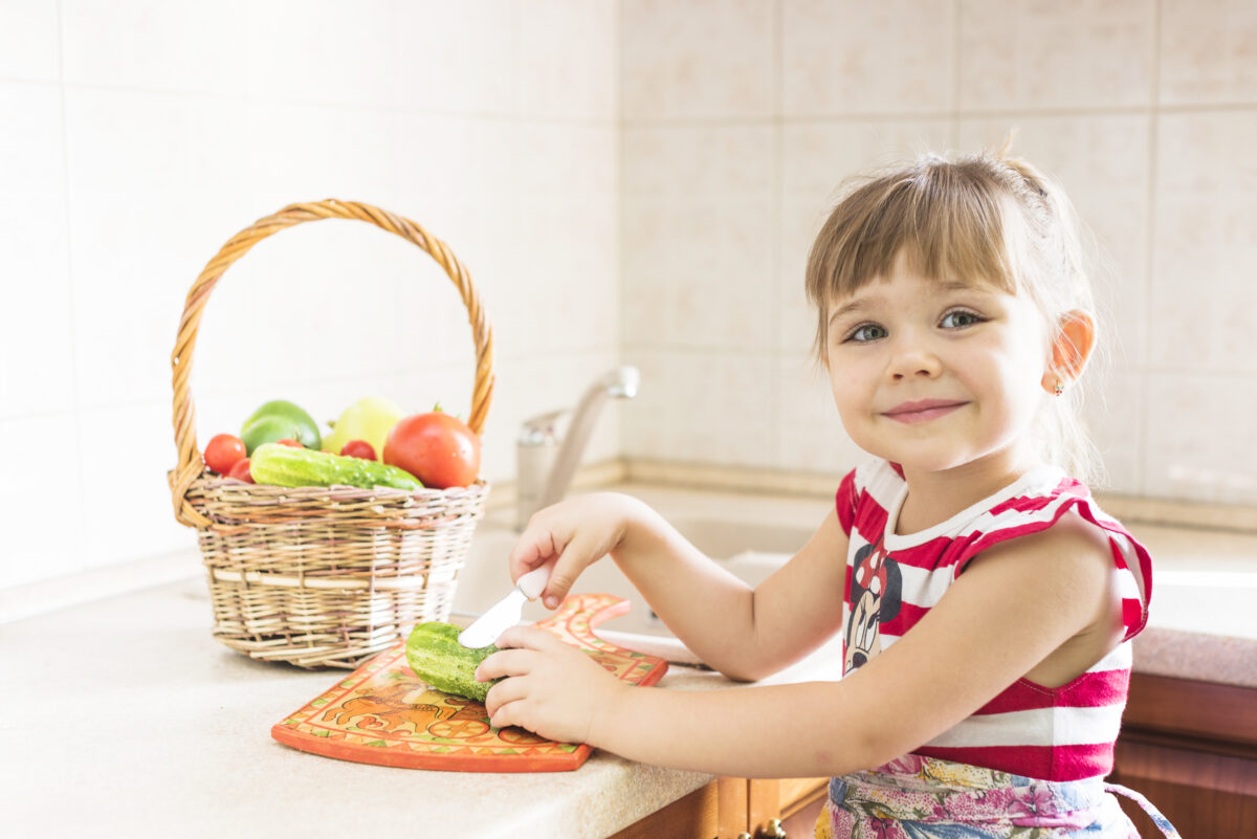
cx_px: 628
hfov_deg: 39.6
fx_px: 1746
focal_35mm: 50
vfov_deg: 27.0
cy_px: 420
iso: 200
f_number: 3.2
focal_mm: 50
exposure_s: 1/80
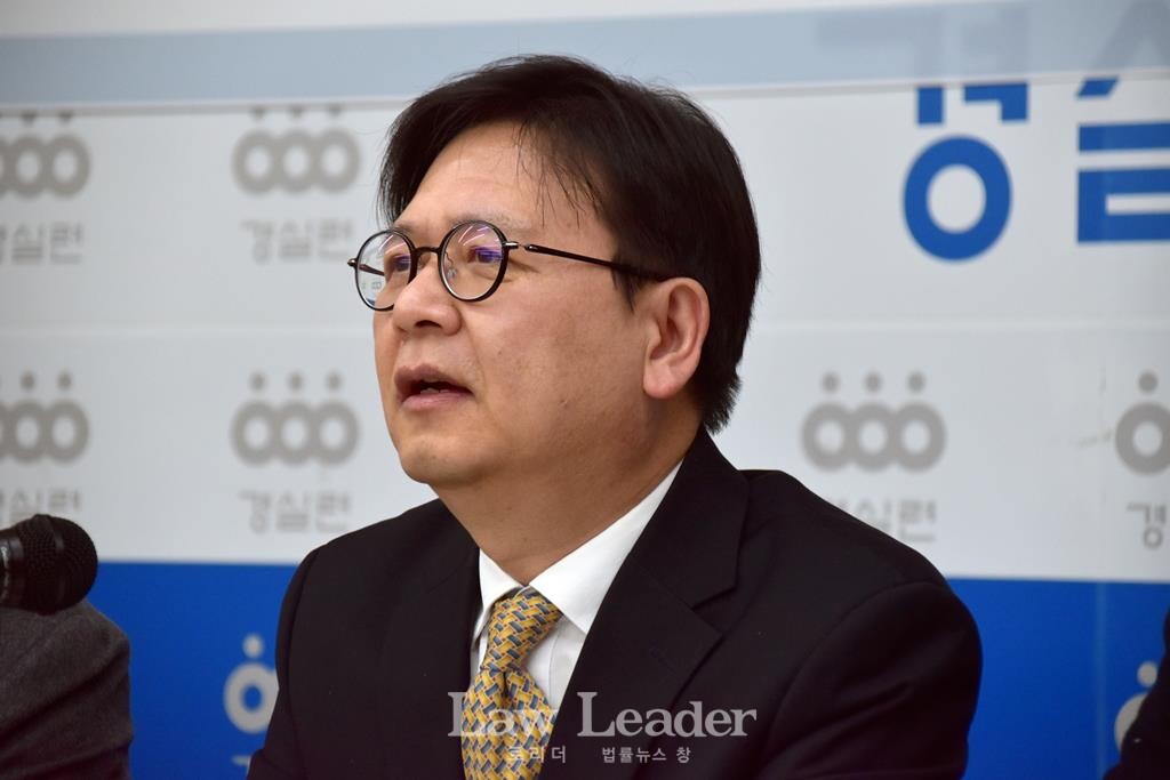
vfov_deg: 6.8
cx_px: 585
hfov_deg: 10.2
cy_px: 390
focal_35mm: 202
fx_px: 6582
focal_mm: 135
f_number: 6
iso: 640
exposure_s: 1/160
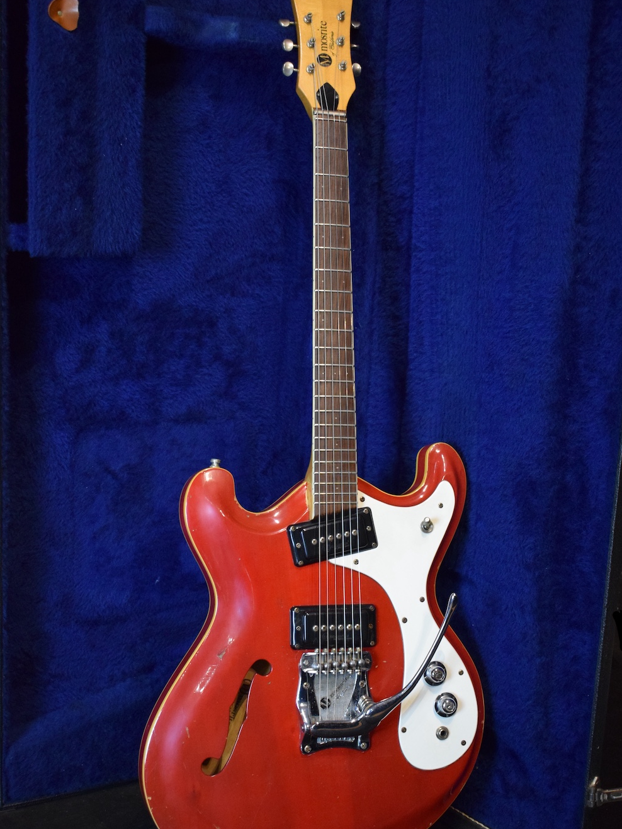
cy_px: 433
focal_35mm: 46
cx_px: 314
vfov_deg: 41.2
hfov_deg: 31.5
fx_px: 1102
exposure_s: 1/60
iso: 2800
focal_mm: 28
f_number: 4.2
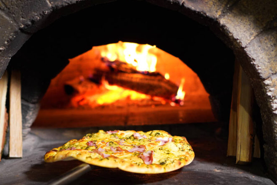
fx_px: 466
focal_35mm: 61
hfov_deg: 33.1
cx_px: 131
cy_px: 105
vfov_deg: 22.4
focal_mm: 35
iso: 800
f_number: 2
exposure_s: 1/100
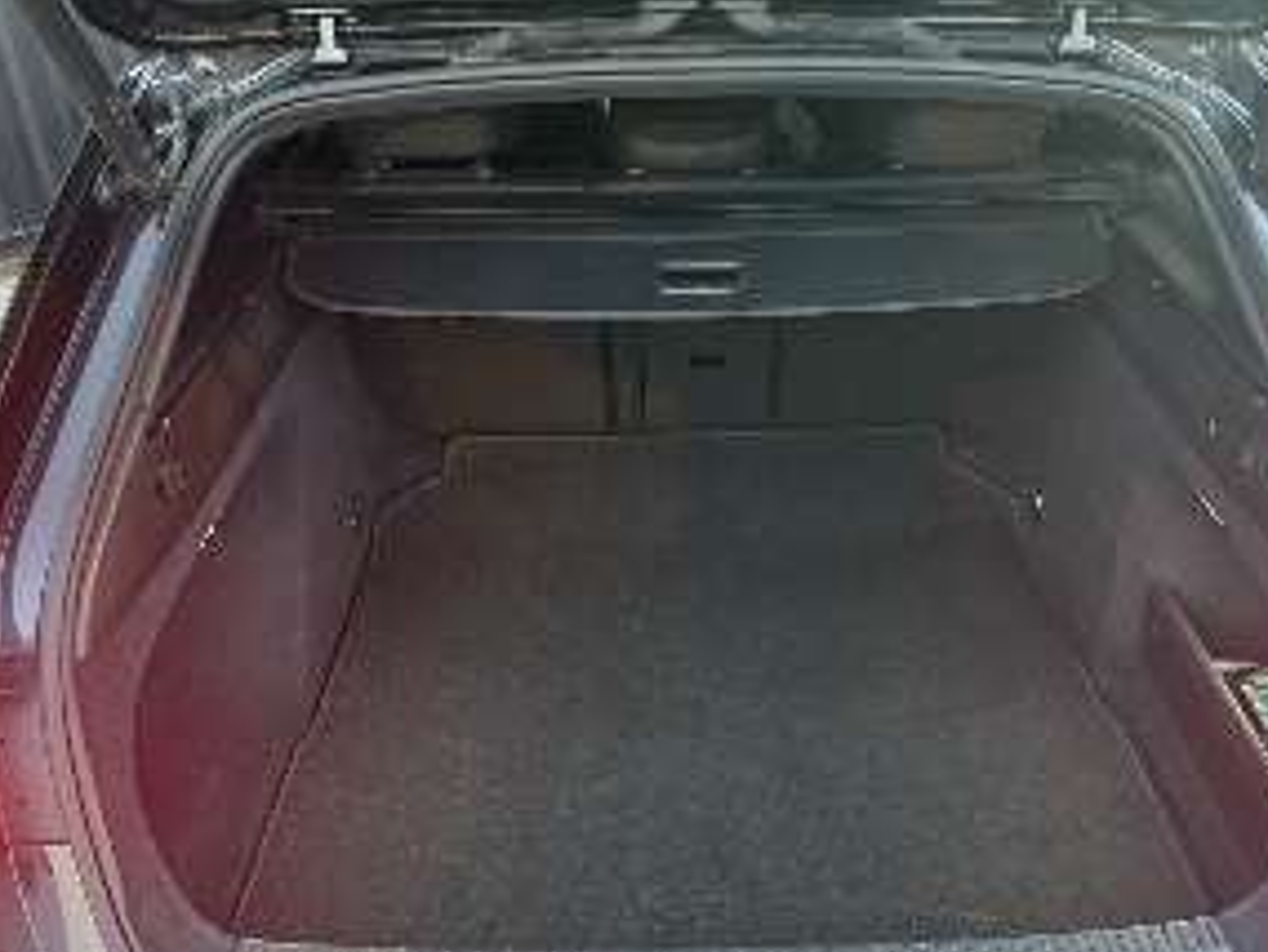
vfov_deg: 40.5
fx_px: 1283
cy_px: 578
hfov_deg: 52.5
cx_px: 690
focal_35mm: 35
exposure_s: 1/25
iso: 800
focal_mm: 6.76
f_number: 1.78
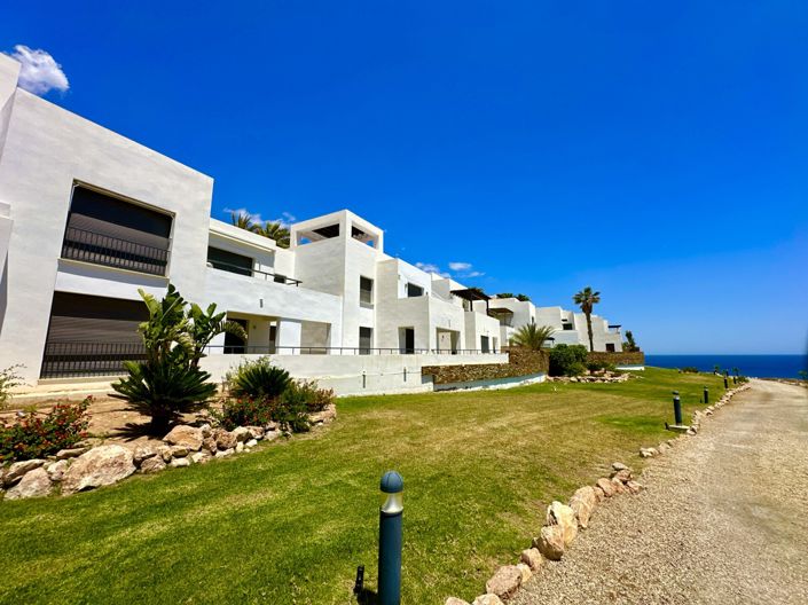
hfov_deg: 102.1
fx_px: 327
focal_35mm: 14
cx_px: 404
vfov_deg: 85.6
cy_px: 302
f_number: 2.2
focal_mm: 2.22
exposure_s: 1/4292
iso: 40
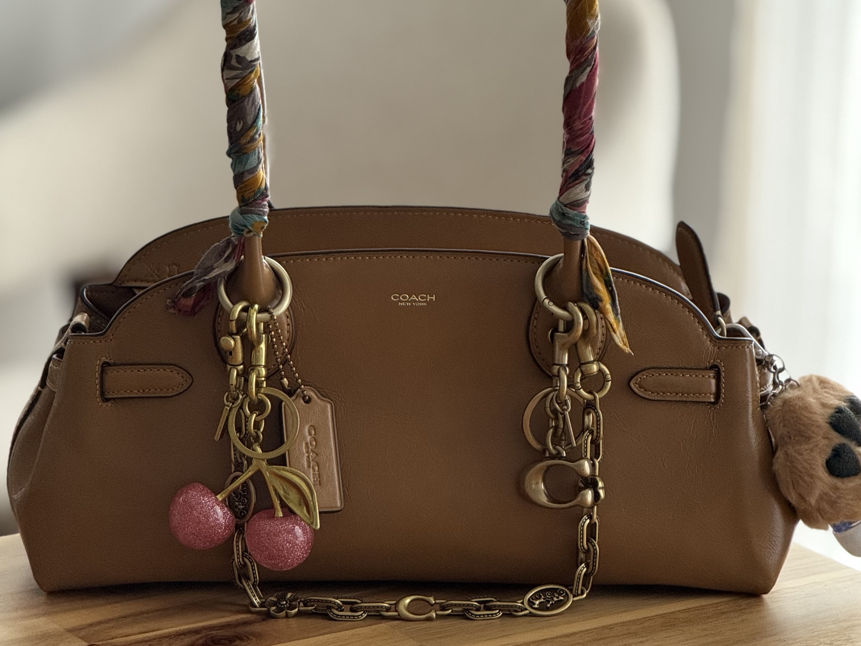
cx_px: 430
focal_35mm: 161
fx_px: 4005
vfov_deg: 9.2
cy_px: 275
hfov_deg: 12.3
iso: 125
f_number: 2.8
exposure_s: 1/99
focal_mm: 15.66
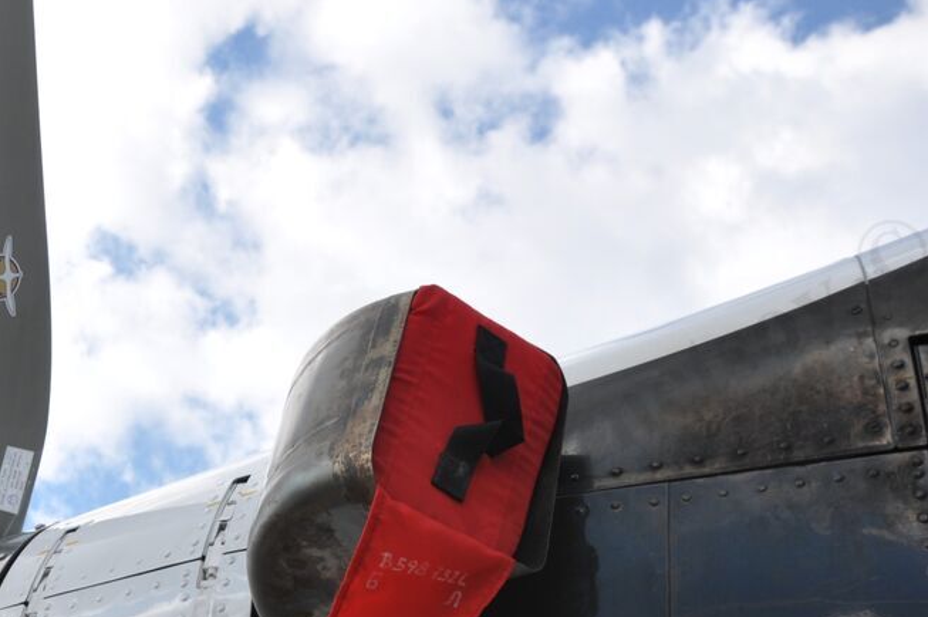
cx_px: 340
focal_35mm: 50
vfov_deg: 26.0
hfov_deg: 39.3
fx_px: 1287
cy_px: 570
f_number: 8
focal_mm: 17
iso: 200
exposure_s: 1/250
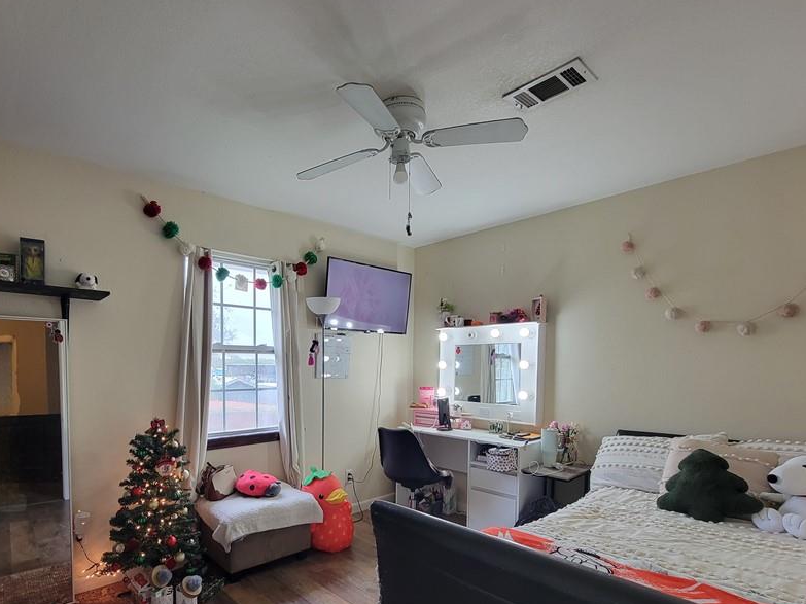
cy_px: 370
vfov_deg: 73.7
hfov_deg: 90.1
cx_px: 331
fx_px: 396
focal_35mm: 17
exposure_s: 1/60.2
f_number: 2.2
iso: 125
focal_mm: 2.2
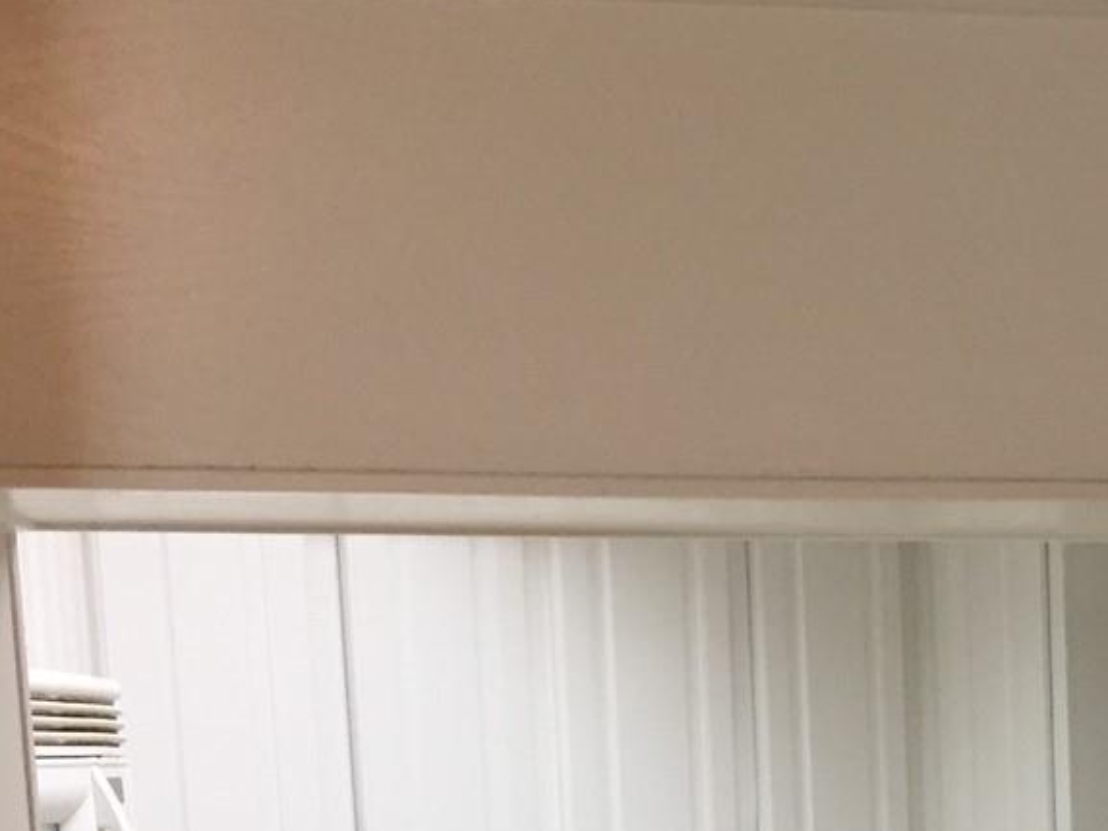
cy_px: 1152
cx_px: 1236
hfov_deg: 22.7
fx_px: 2593
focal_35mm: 81
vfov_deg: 16.9
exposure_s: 1/30
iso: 50
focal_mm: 4.15
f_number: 2.2
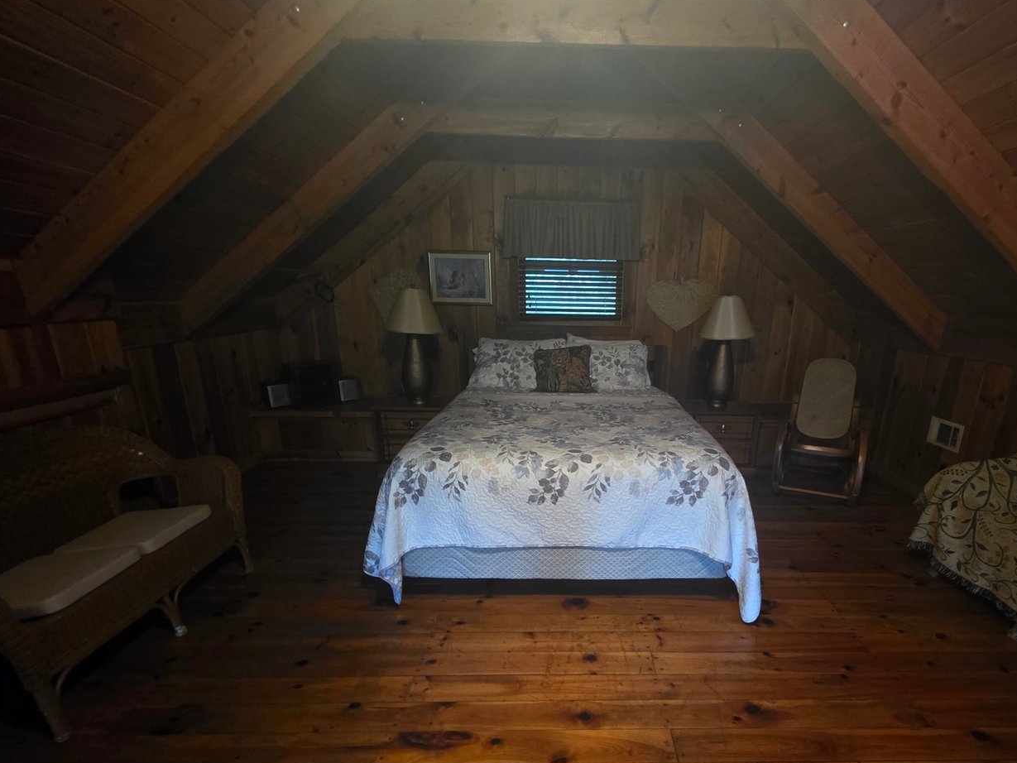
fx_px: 470
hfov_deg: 93.8
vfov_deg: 77.4
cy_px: 451
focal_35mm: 16
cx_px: 583
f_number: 1.9
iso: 1000
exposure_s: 1/30
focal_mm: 2.2
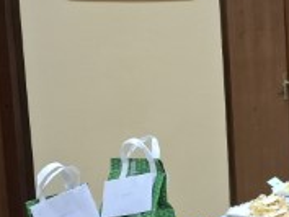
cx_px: 511
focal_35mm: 83
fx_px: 693
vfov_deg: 17.8
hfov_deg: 18.6
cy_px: 104
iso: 250
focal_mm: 5.54
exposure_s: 1/50
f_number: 1.8
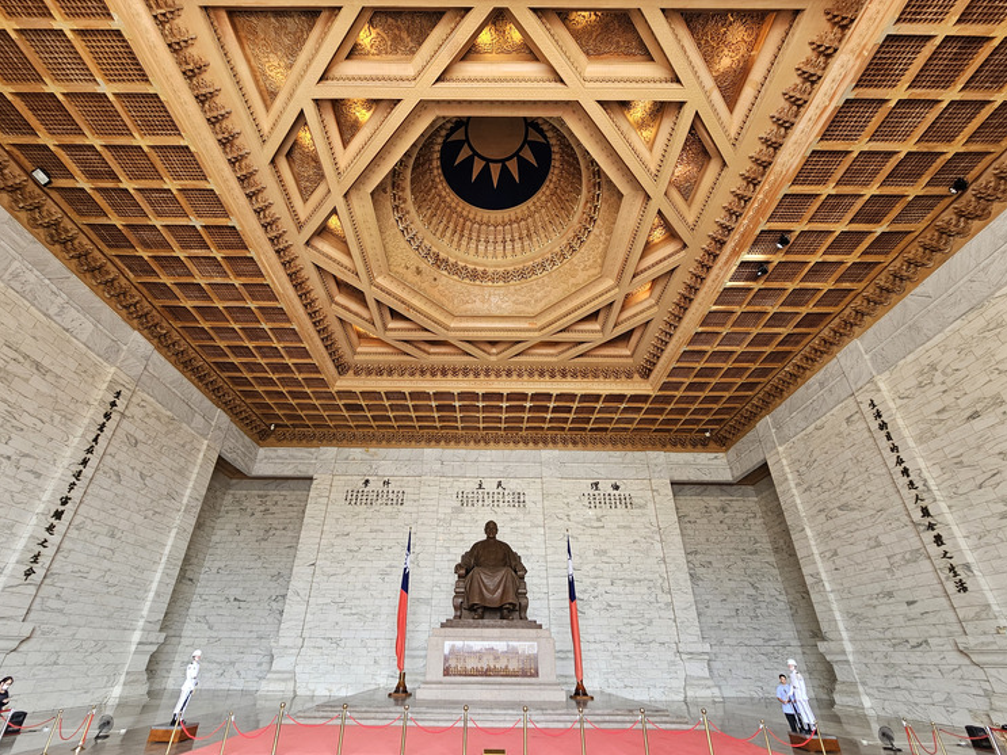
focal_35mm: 14
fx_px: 407
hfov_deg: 102.0
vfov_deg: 85.5
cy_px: 405
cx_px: 482
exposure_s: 1/77
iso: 64
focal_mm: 2.2
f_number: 2.2
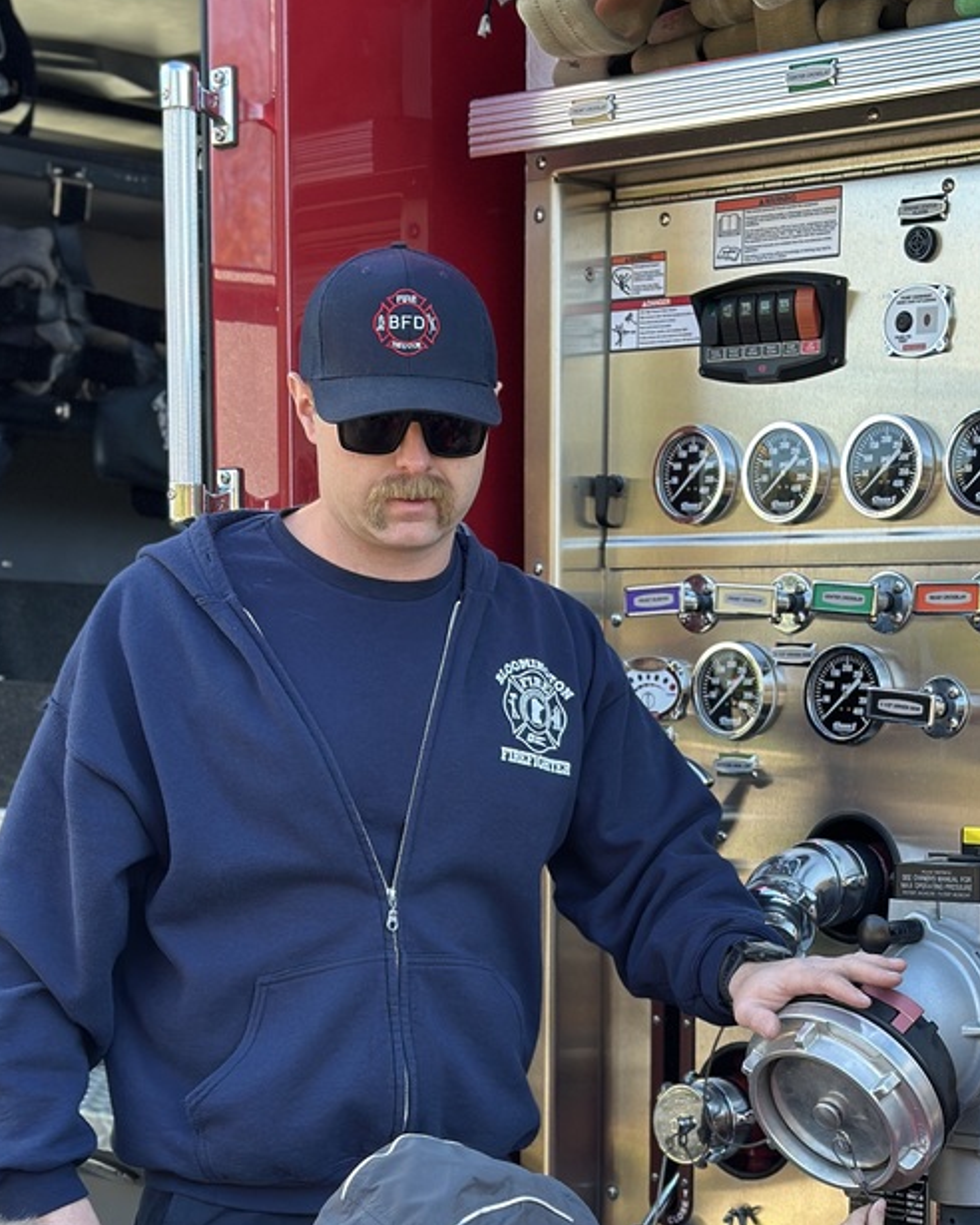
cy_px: 1014
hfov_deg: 19.6
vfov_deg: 24.0
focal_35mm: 78
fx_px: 2828
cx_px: 687
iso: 80
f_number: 1.78
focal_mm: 6.86
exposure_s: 1/294
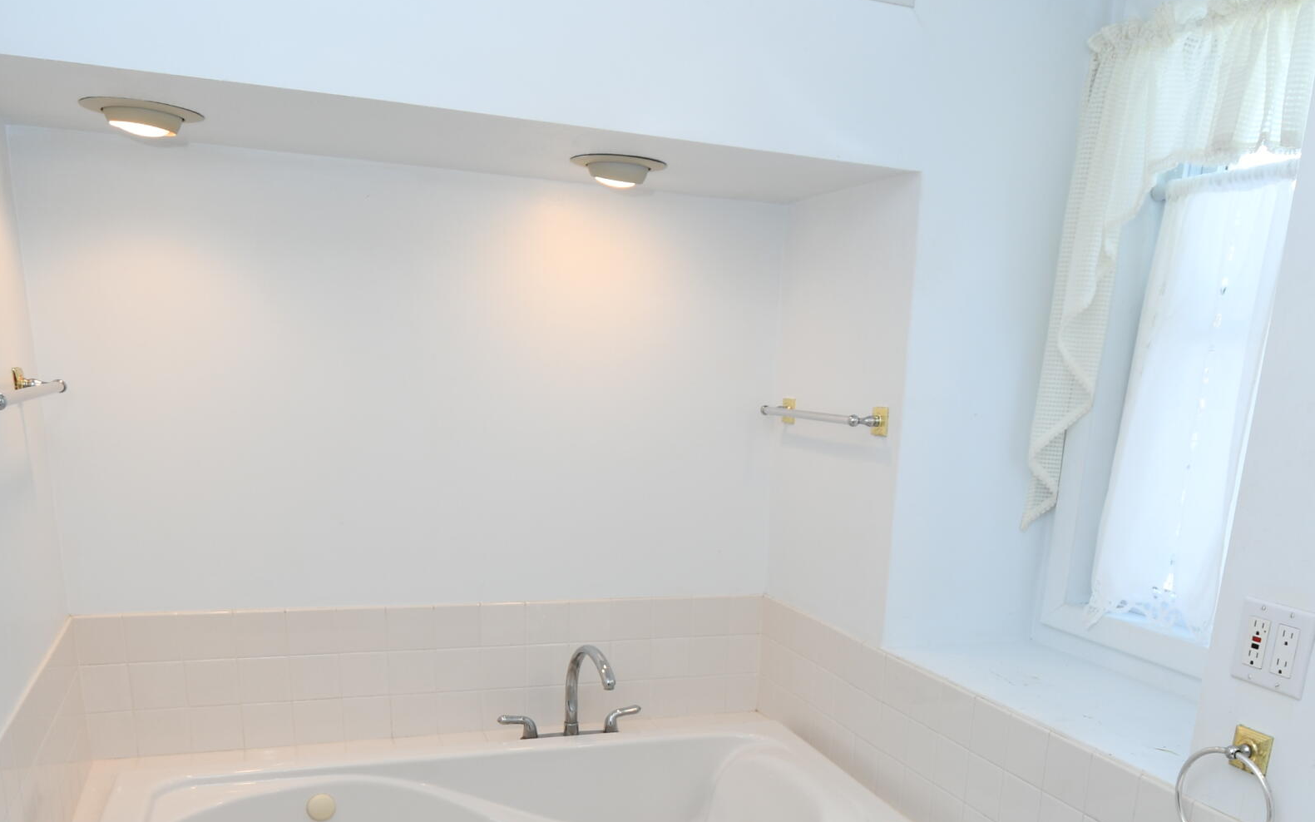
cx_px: 753
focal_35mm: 29
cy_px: 680
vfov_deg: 41.0
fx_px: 1039
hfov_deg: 64.3
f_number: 4.5
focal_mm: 10
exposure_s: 1/50
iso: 100
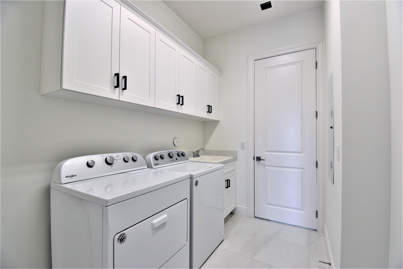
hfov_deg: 100.4
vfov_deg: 77.3
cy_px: 134
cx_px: 202
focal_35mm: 15
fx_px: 168
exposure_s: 1/50
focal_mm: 10
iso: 400
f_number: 8
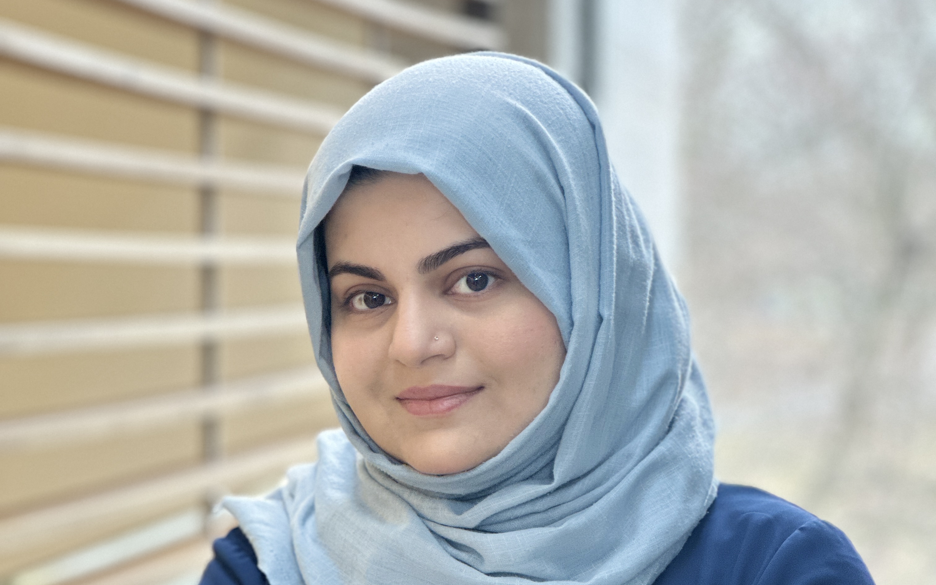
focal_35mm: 109
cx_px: 468
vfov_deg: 11.9
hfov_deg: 19.1
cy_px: 519
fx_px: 2781
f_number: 2.8
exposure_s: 1/88
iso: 250
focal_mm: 9
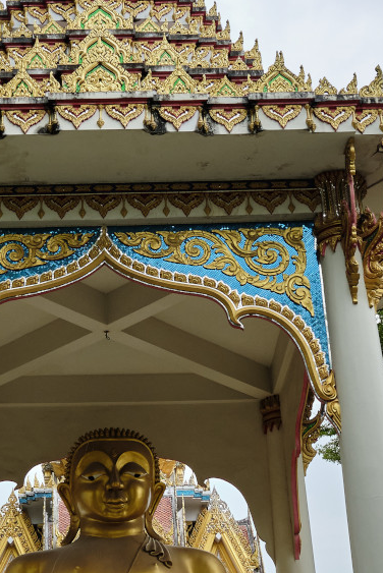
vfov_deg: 29.2
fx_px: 1100
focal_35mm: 69
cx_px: 104
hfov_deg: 19.6
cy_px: 316
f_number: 5.6
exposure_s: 1/220
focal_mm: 16
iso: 400
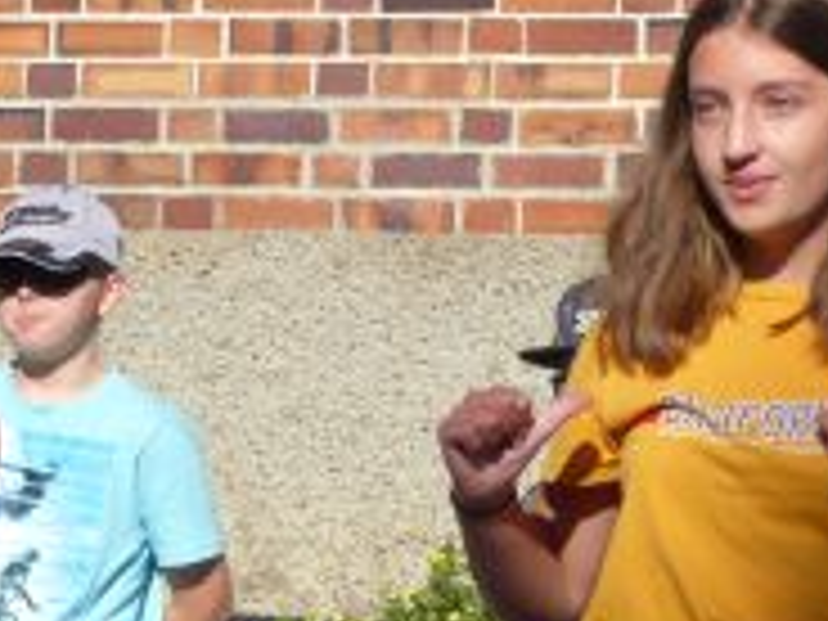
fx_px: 6817
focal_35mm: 285
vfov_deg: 5.2
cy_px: 338
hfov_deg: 6.9
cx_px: 284
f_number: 2.8
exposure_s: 1/2000
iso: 100
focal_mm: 23.5
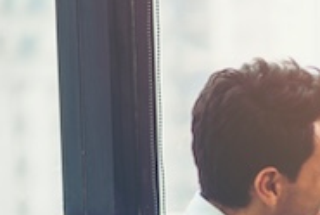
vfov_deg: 4.0
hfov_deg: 5.9
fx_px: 3063
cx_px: 618
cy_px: 389
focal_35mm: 344
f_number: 1.8
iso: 250
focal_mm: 85
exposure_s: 1/160
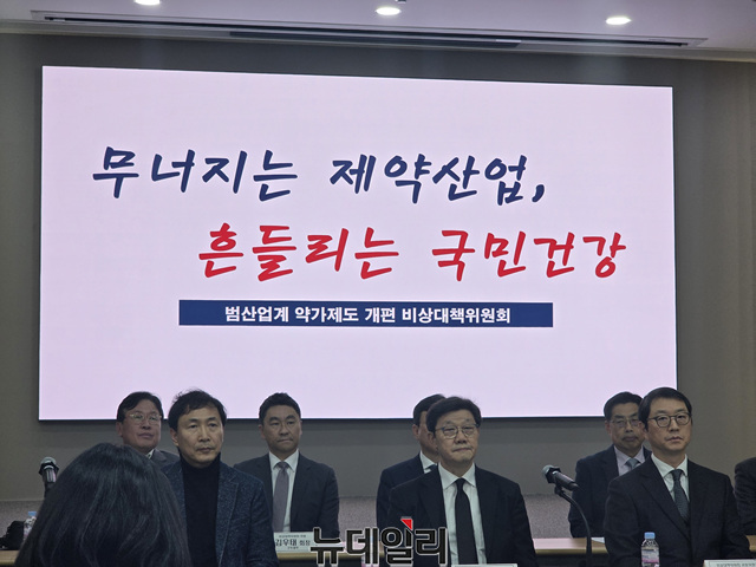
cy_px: 284
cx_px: 378
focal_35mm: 69
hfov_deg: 28.2
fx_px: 1507
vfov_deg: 21.3
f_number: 2.4
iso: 80
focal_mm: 7.9
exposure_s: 1/120
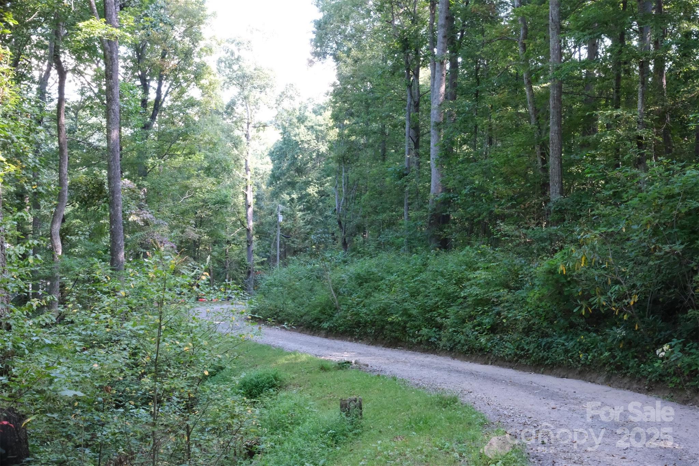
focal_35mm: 41
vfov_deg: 32.6
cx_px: 350
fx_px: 796
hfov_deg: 47.4
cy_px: 233
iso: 3200
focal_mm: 27
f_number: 16
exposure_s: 1/40
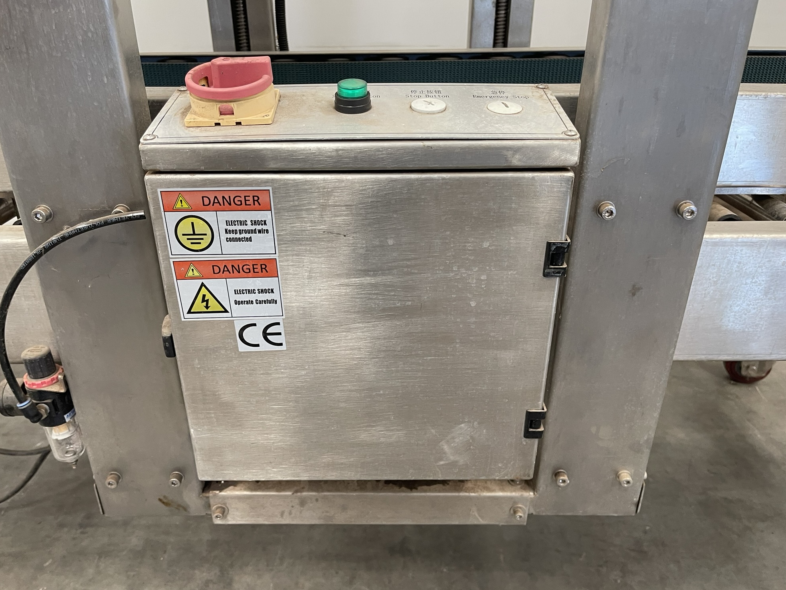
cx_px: 379
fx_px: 590
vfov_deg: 53.1
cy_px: 304
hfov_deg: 67.3
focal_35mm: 26
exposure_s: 1/60
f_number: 1.6
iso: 125
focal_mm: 5.1
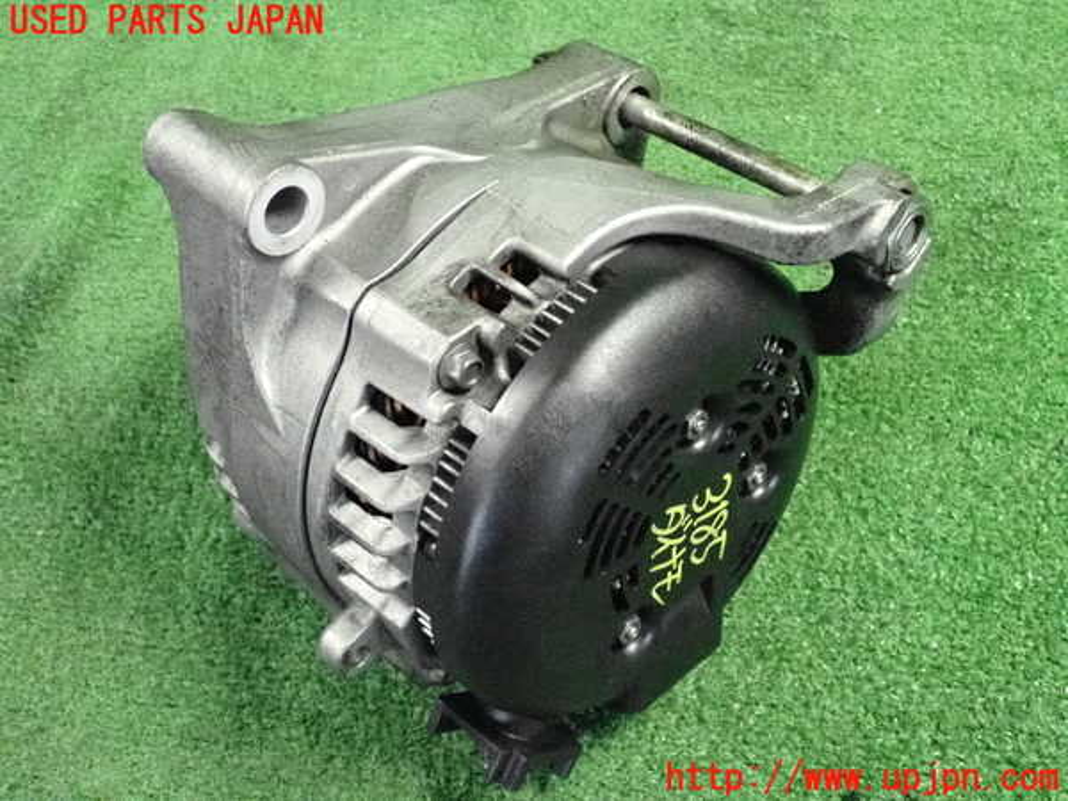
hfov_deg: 40.4
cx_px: 534
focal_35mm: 47
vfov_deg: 30.9
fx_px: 1450
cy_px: 400
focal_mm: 8.4
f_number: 3.1
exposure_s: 1/125
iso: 6400
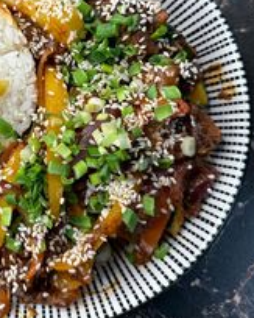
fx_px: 461
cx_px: 22
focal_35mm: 49
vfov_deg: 37.3
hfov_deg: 29.5
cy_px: 88
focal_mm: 6.86
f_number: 1.78
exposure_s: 1/136
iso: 64
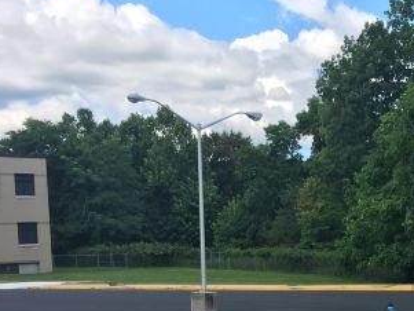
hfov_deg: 24.7
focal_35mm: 77
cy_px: 336
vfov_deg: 18.5
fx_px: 921
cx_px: 366
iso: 25
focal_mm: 4.15
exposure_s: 1/712
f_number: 2.2
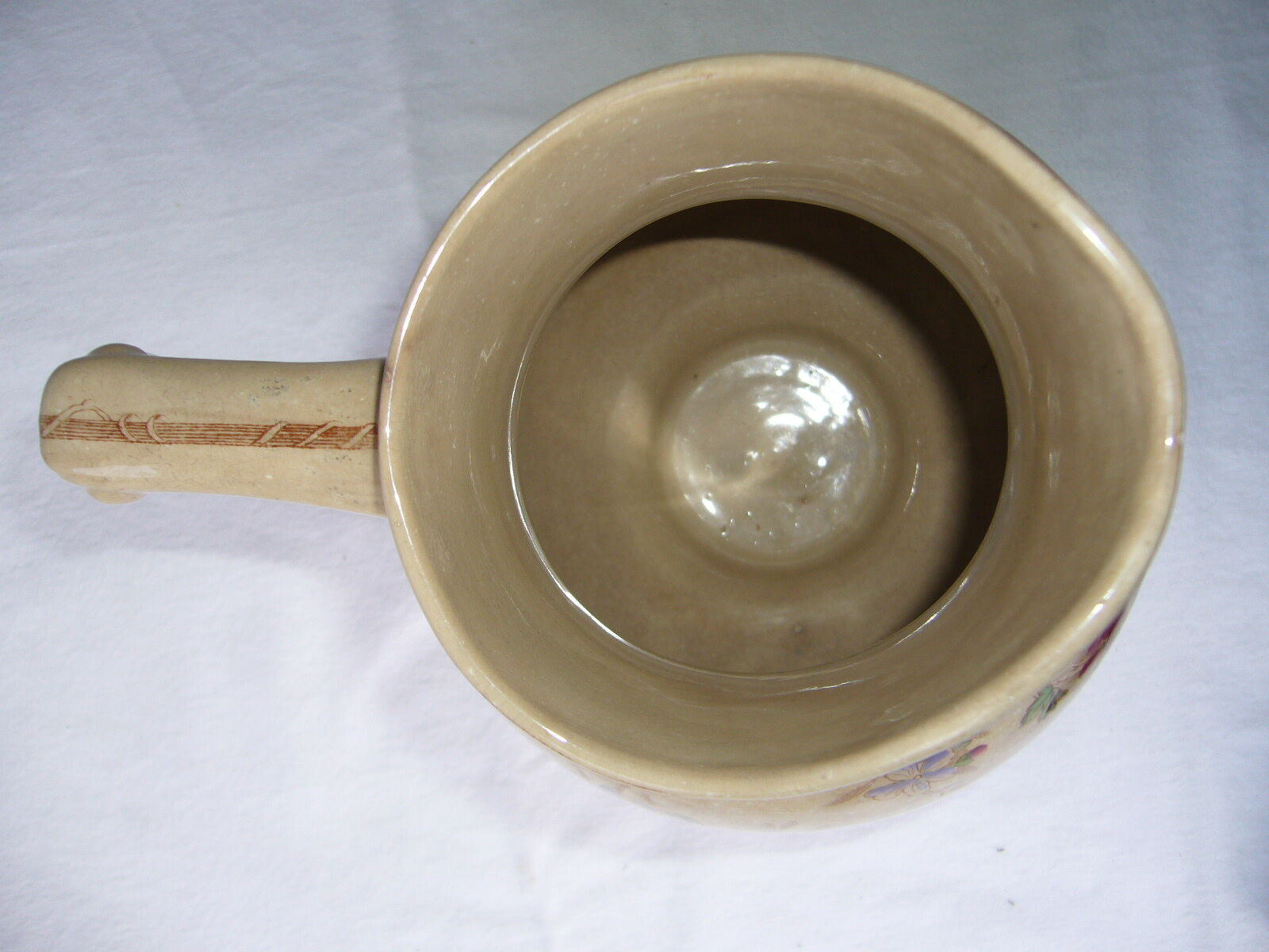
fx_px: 1283
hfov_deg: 52.6
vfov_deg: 40.7
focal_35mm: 35
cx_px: 634
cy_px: 476
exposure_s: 1/60
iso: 80
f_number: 2.8
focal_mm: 5.8
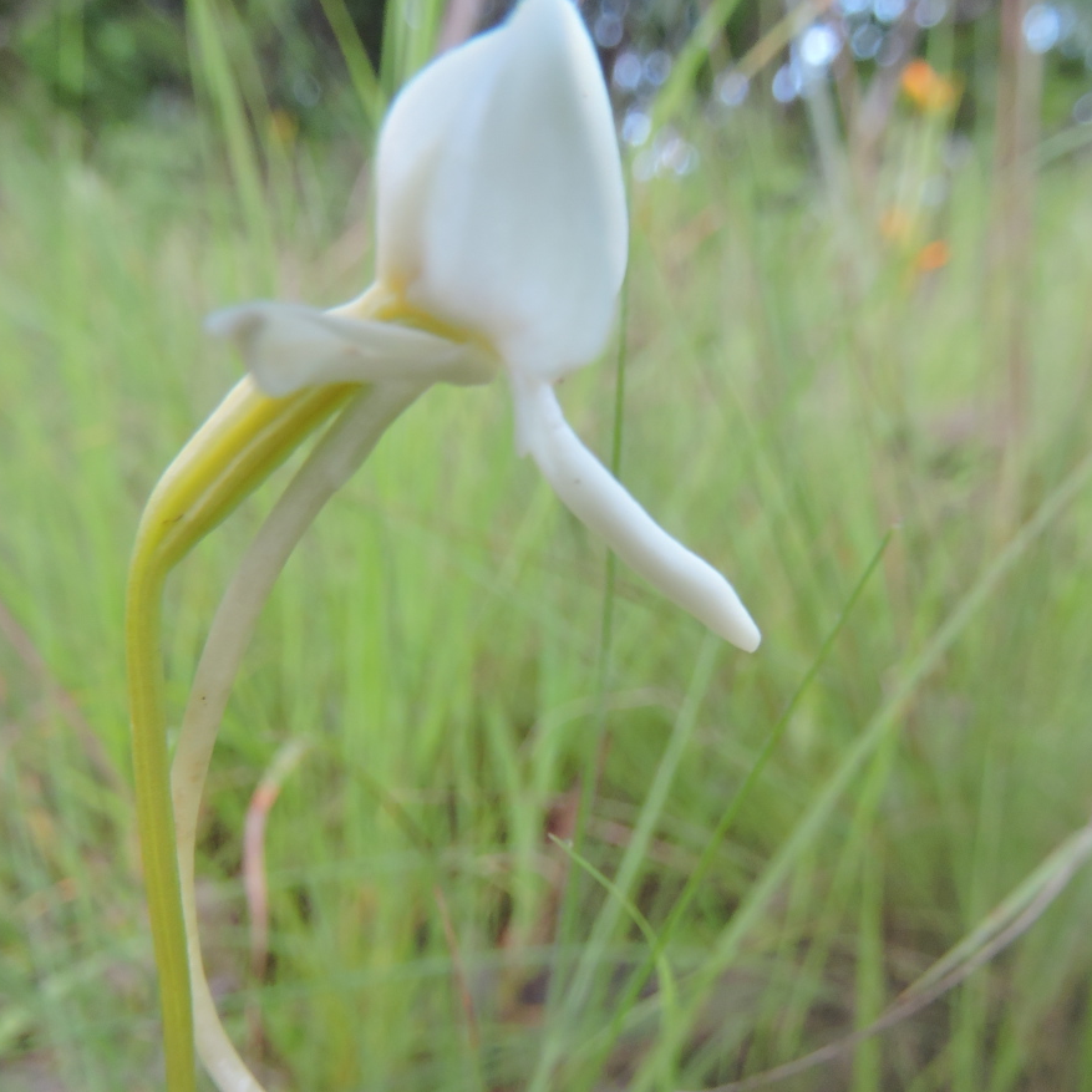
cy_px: 674
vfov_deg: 55.1
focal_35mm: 29
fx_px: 1035
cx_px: 536
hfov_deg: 55.6
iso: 360
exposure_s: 1/30
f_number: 3.3
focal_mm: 4.3
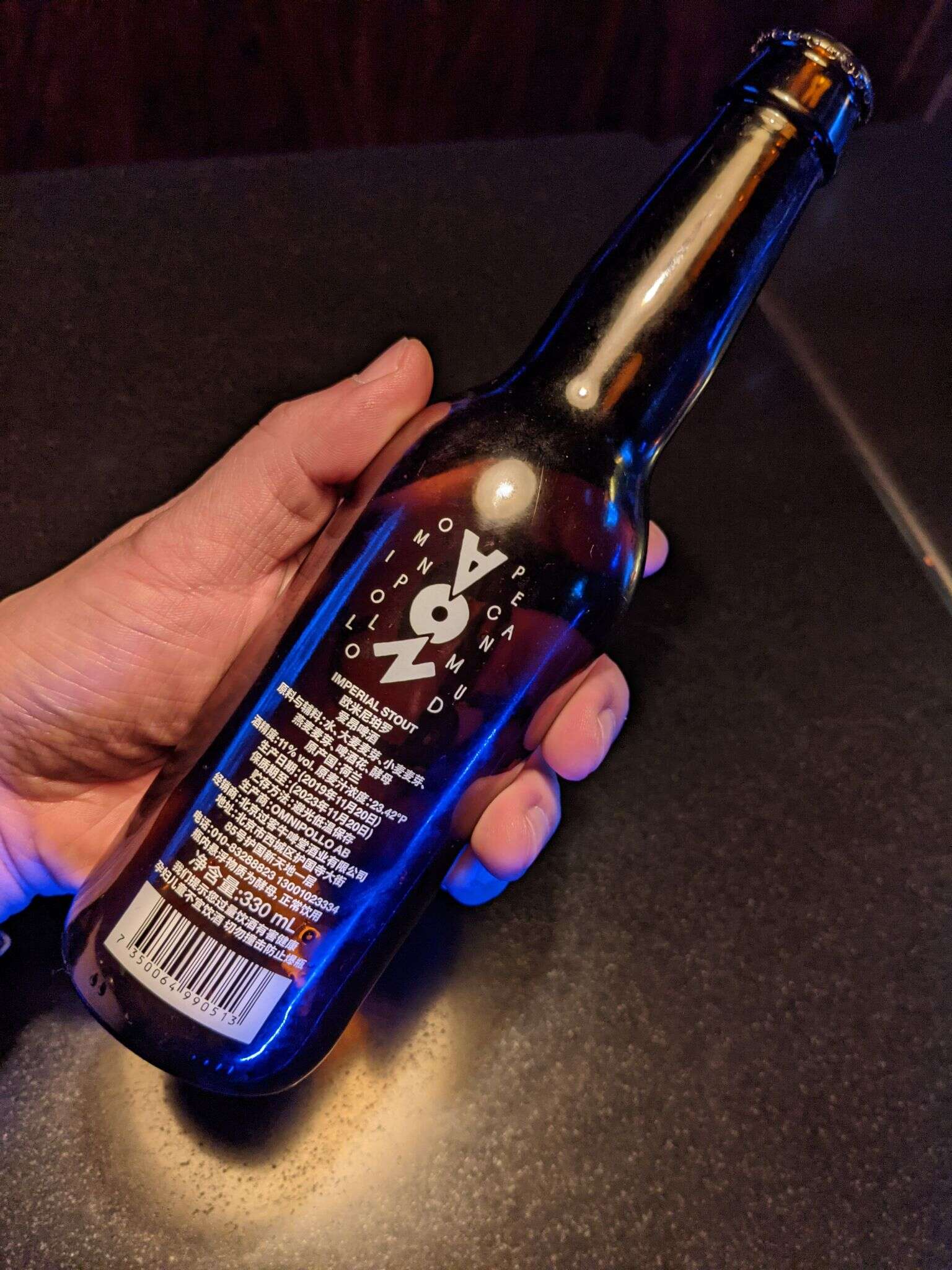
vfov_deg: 65.3
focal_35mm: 27
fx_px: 990
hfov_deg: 51.4
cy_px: 635
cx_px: 476
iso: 253
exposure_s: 1/25
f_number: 1.73
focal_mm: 4.38
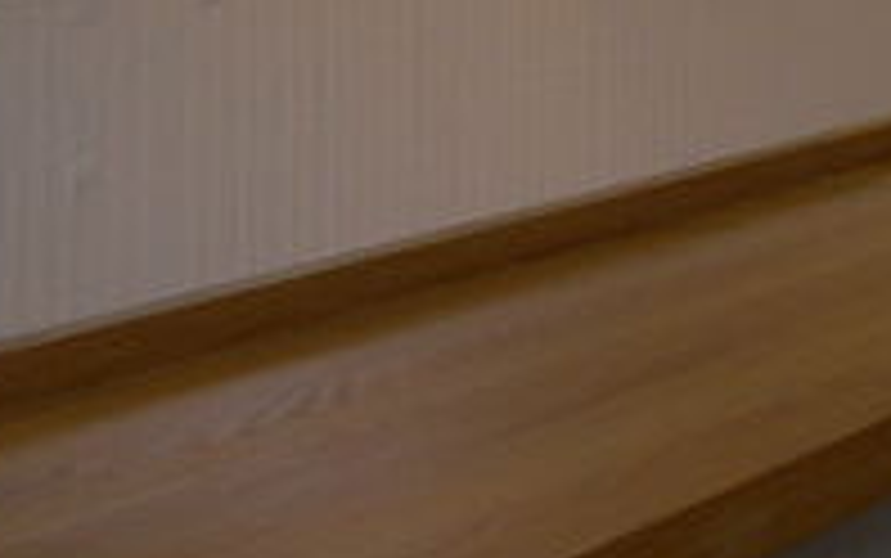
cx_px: 1251
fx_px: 3207
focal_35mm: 132
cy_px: -281
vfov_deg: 9.7
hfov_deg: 14.9
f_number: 2.8
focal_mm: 8
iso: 100
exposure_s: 1/96
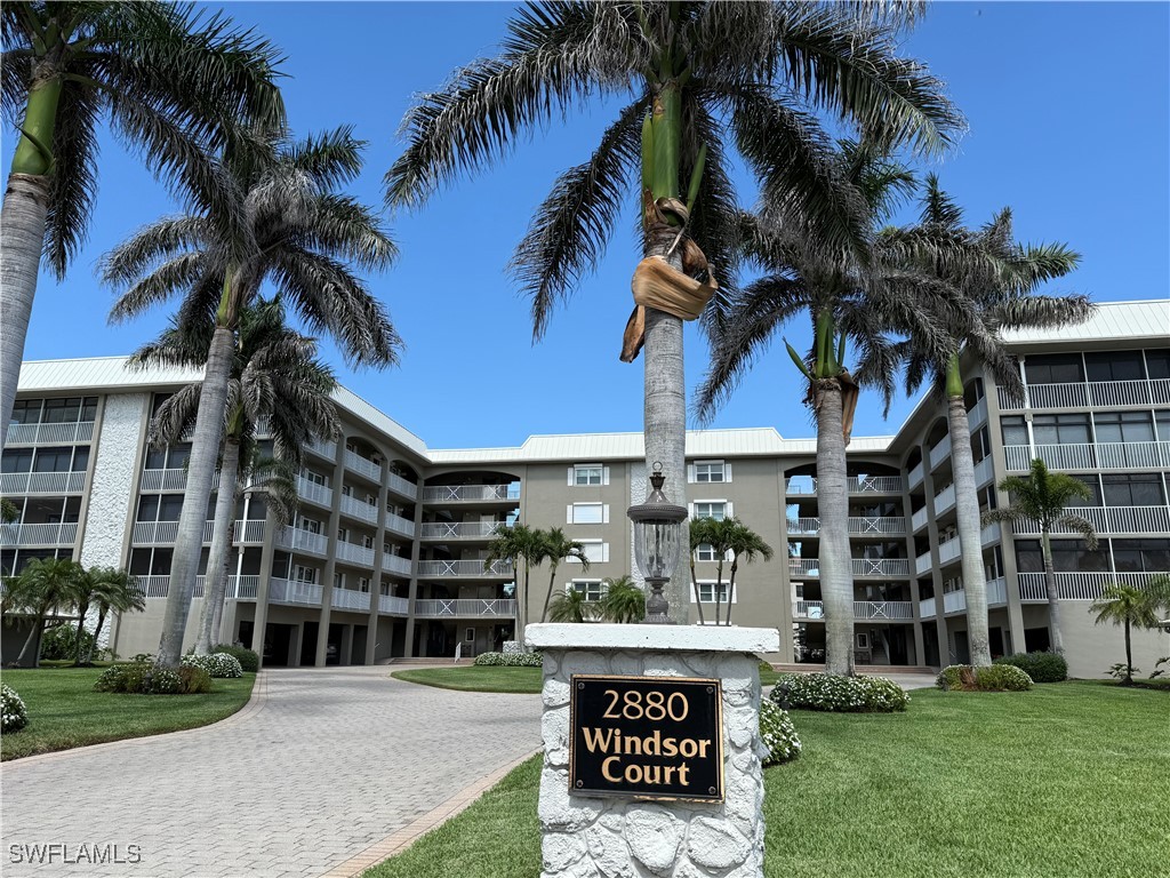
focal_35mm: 24
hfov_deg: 71.6
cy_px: 439
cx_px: 585
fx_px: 811
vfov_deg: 56.8
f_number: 1.78
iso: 80
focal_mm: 6.76
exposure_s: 1/3145
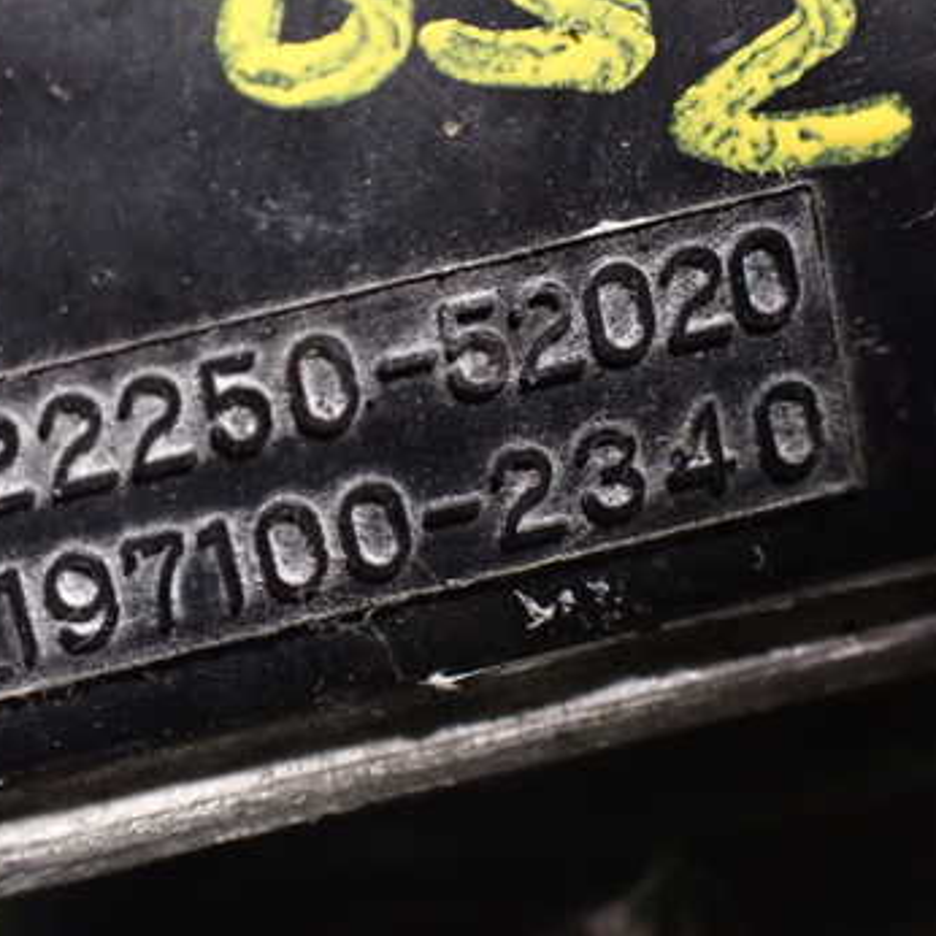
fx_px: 1407
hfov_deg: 36.1
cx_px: 252
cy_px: 406
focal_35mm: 46
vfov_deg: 36.7
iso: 1250
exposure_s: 1/30
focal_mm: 5.4
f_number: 2.3
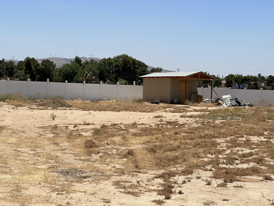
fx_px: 609
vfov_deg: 19.1
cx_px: 137
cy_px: 103
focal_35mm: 77
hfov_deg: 25.3
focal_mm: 9
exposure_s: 1/1233
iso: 32
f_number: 2.8
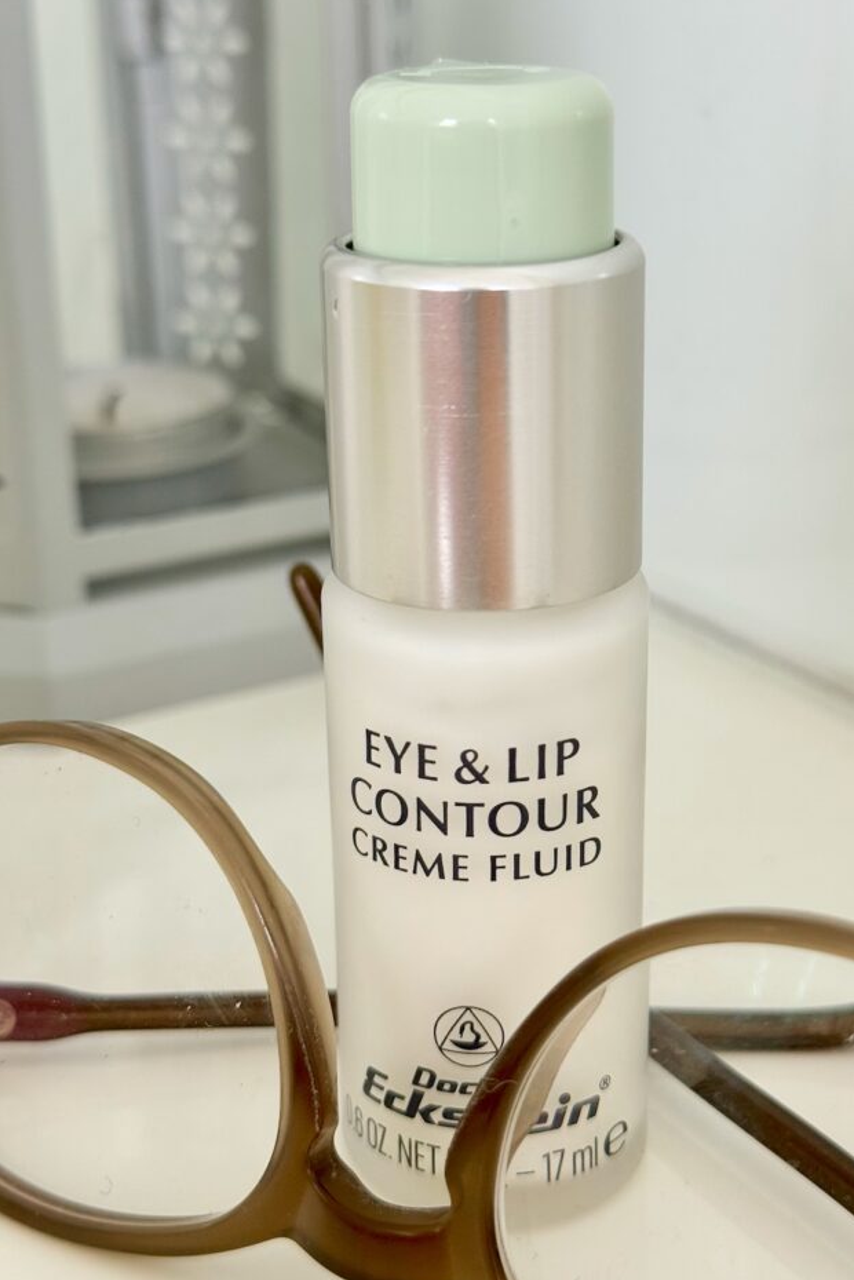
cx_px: 506
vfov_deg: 36.2
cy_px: 609
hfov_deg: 24.6
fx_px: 1955
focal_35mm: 55
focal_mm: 6.76
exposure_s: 1/99
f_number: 1.78
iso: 100
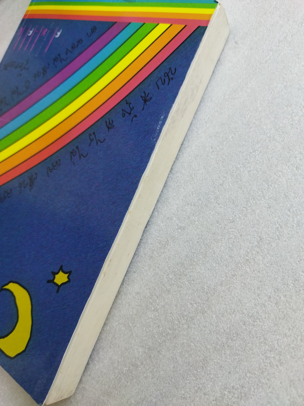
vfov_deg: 65.3
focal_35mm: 27
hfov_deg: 51.4
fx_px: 316
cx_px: 152
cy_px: 203
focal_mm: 4.71
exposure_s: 1/120
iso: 127
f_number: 1.79
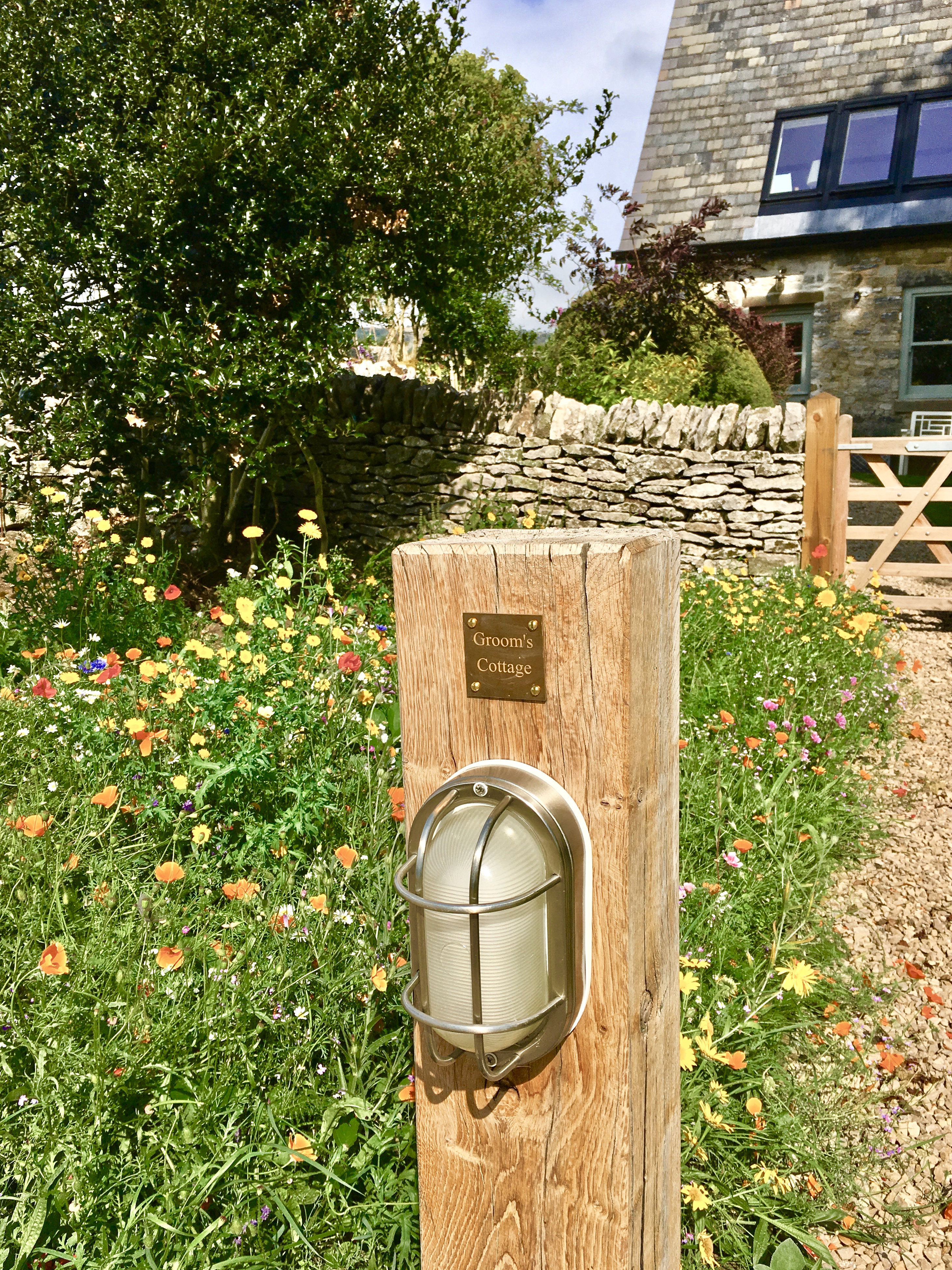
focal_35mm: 30
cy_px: 631
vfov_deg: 60.0
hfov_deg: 46.8
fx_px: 1100
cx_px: 471
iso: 25
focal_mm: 4.15
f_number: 2.2
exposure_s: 1/2331
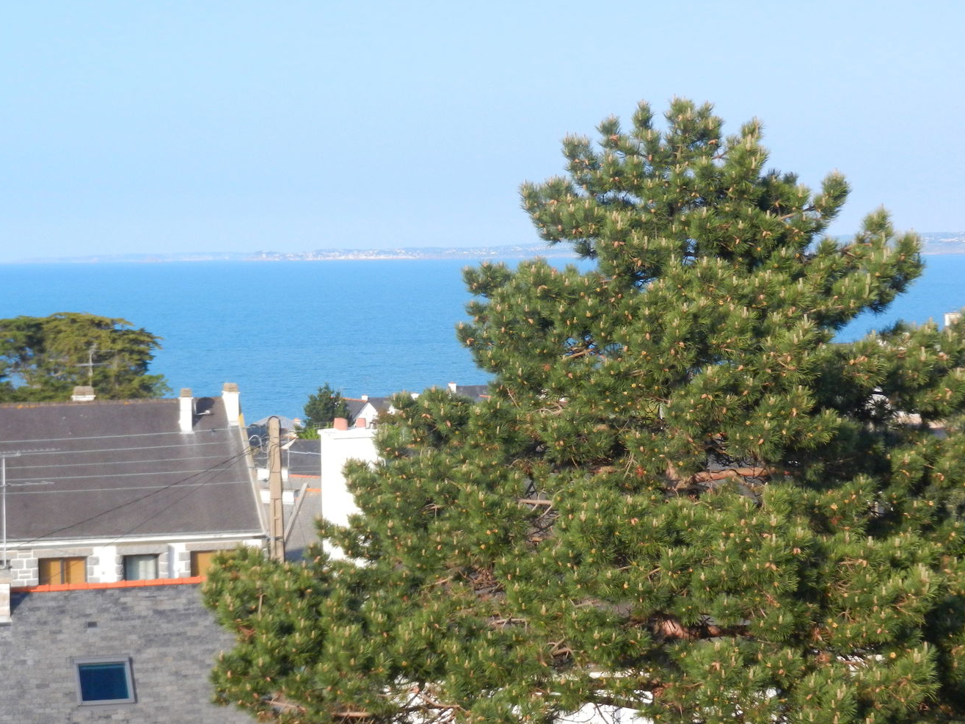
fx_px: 2035
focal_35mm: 73
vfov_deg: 20.2
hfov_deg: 26.6
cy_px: 381
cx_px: 382
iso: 400
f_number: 4.5
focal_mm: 10.9
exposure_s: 1/1250
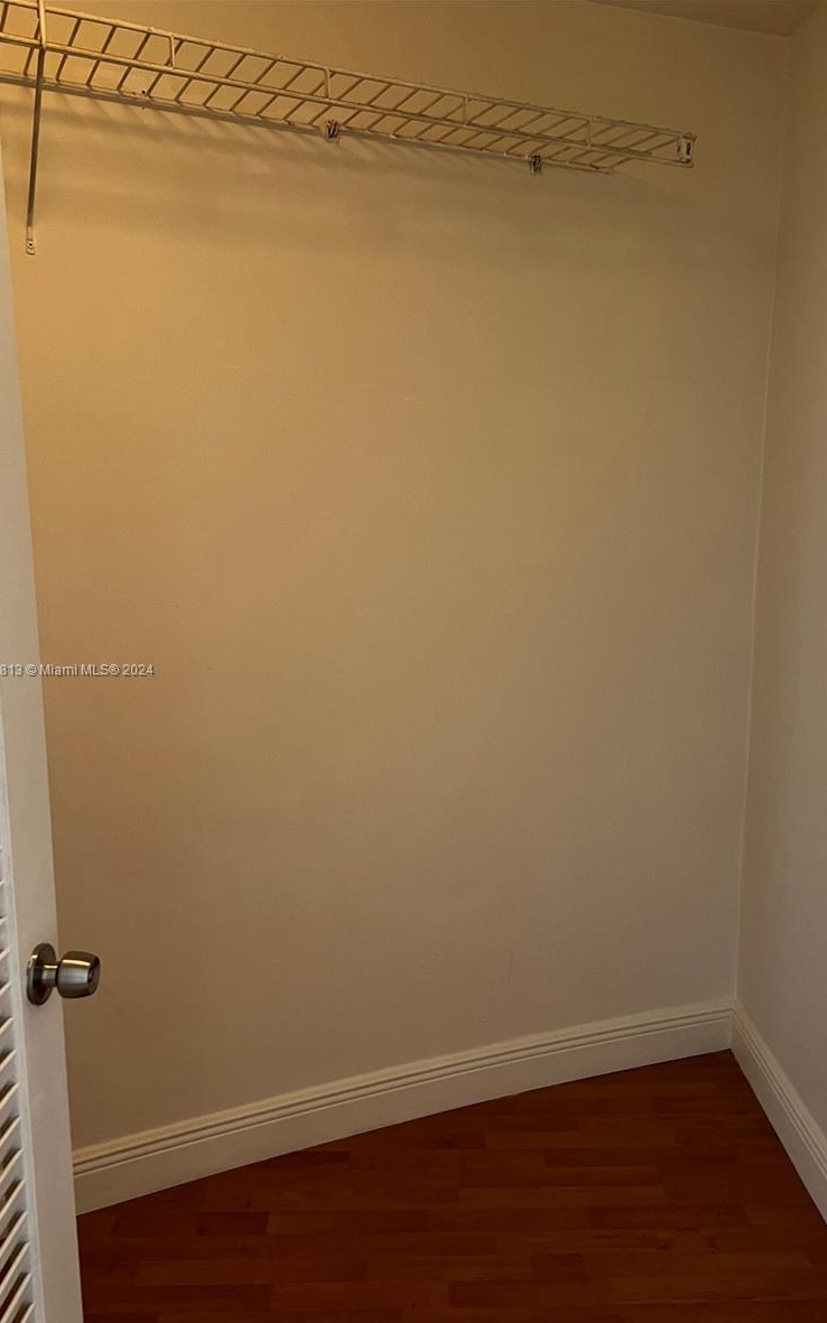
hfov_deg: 44.5
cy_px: 671
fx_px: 1010
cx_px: 453
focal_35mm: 28
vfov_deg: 66.5
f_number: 1.5
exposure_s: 1/60
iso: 160
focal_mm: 5.7
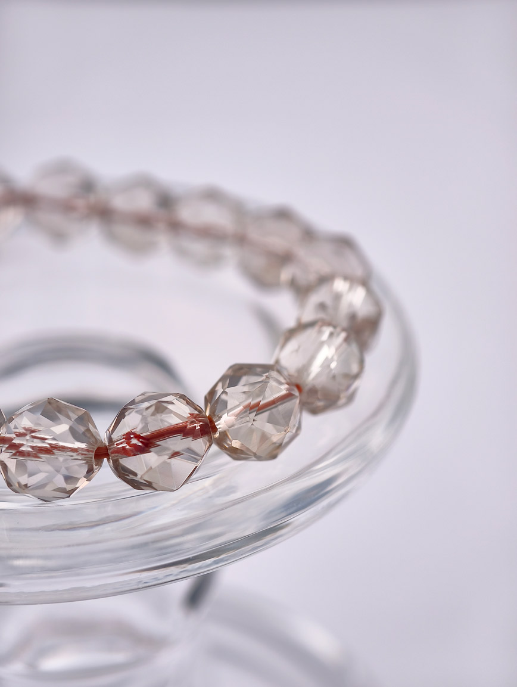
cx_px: 258
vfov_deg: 23.0
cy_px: 344
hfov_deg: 17.4
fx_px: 1689
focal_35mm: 85
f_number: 2.67
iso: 125
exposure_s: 1/160
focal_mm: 22.48
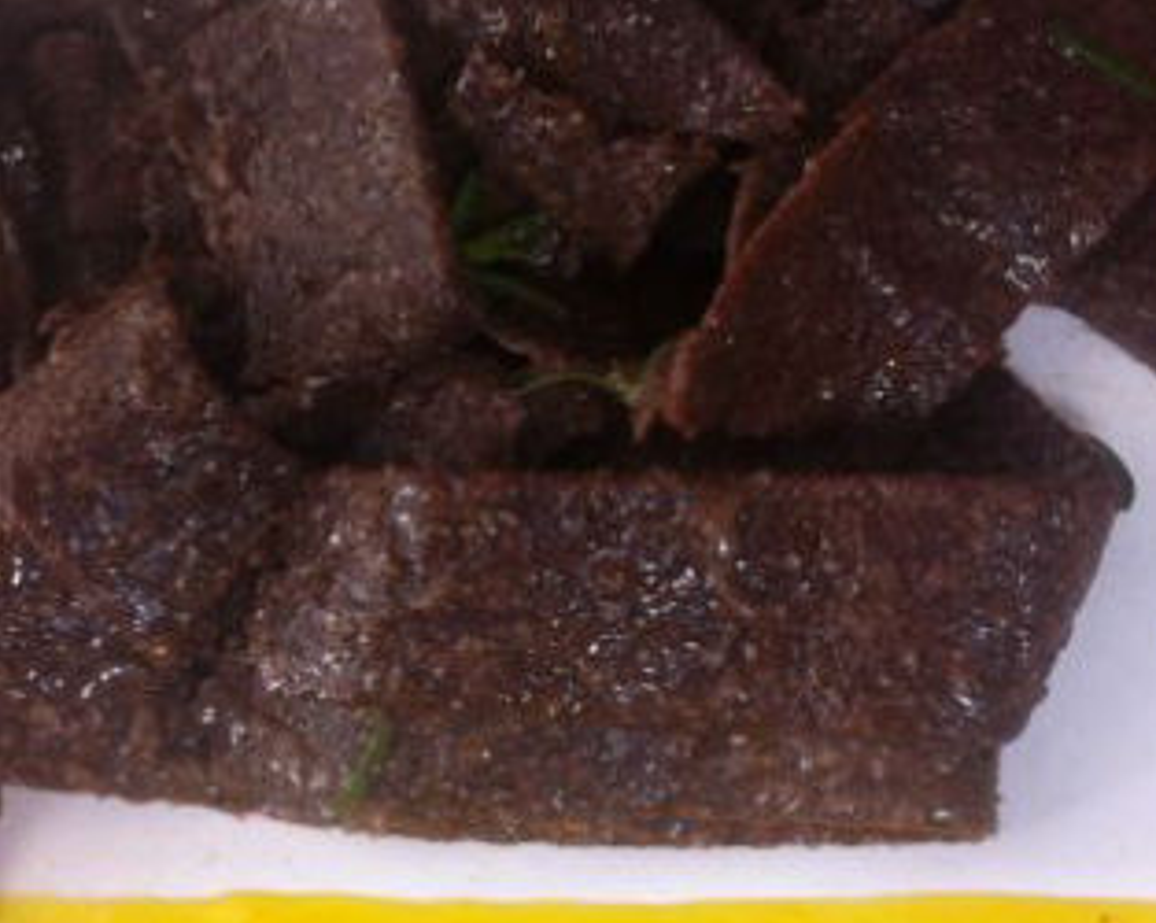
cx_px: 1217
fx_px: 2462
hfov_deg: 24.9
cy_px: 249
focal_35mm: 72
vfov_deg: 21.1
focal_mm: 3.85
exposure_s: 1/17
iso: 100
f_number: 2.8
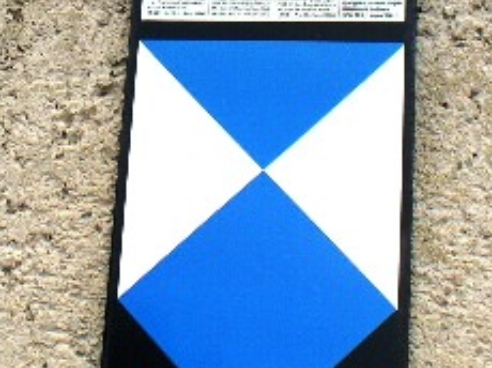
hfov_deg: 19.1
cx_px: 188
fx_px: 1462
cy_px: -79
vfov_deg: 13.9
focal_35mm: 103
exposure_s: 1/160
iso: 80
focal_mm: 6.1
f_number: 5.6
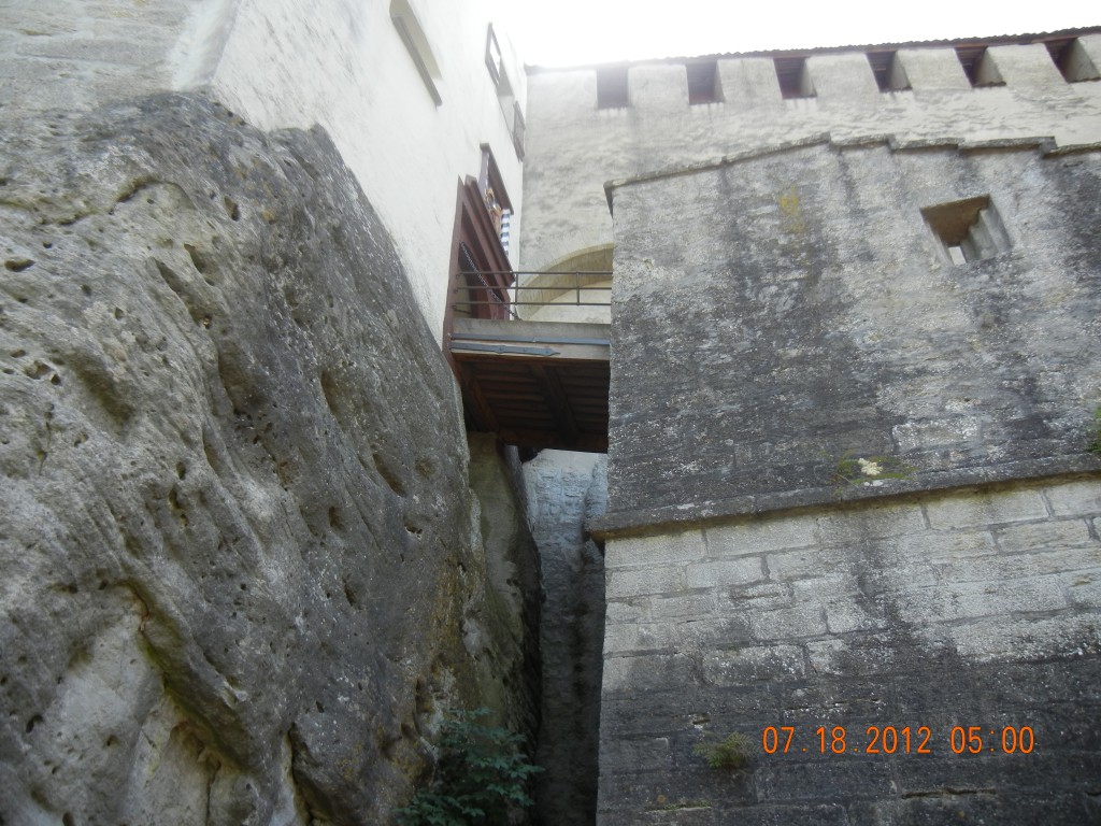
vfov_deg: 46.8
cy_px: 413
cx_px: 550
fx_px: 954
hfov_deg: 60.0
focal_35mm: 30
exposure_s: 1/135
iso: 160
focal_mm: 5.4
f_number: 3.5
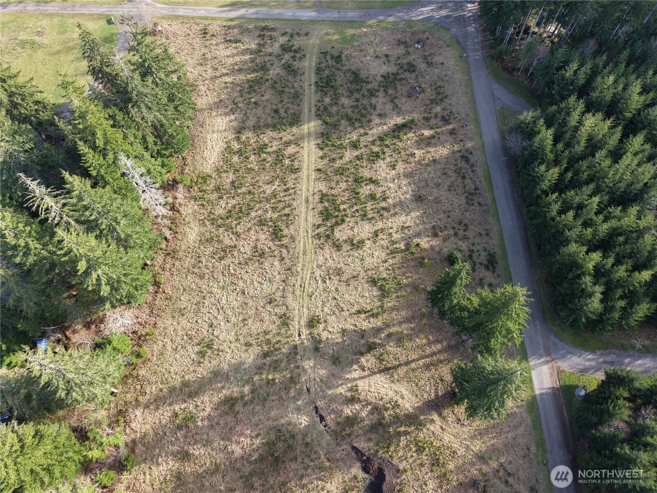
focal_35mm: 24
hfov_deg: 71.6
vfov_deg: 56.8
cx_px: 328
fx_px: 456
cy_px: 246
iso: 100
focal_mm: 8.67
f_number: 1.8
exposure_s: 1/400
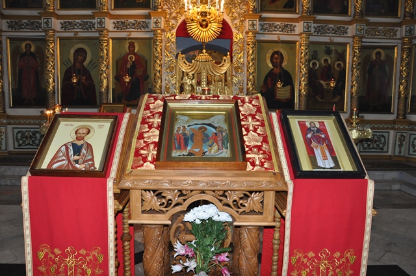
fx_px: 312
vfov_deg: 47.8
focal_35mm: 27
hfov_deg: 67.4
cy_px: 138
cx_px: 208
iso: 2000
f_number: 5
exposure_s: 1/60
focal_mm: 18
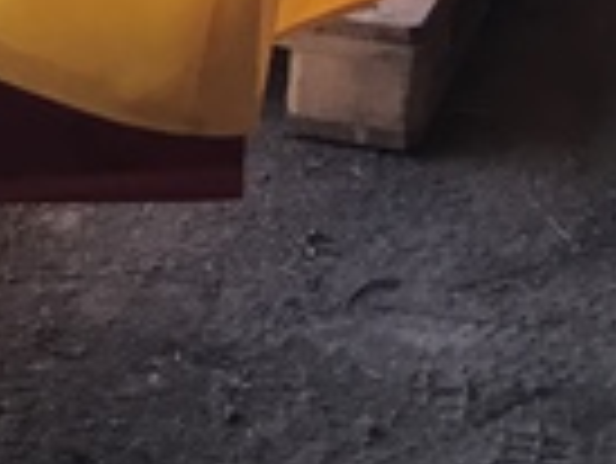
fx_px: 2654
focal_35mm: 149
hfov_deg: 12.5
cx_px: -364
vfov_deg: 10.0
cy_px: 232
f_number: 2.4
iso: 32
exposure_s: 1/33
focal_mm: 3.3
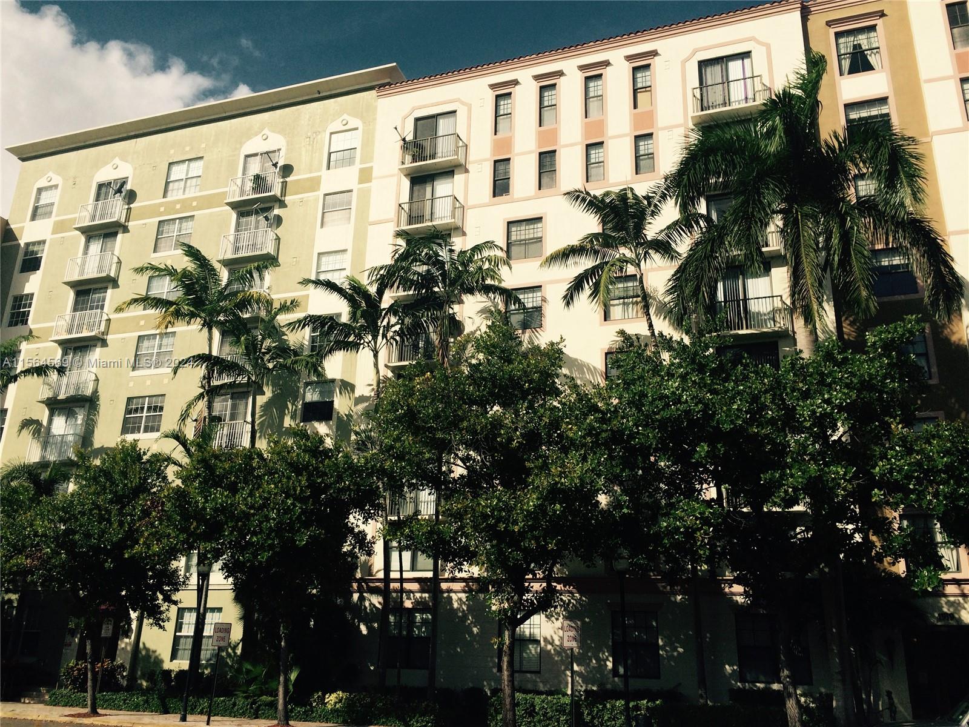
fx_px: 812
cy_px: 364
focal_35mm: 29
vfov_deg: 48.2
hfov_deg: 61.7
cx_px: 484
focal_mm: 4.15
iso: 32
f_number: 2.2
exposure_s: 1/4566
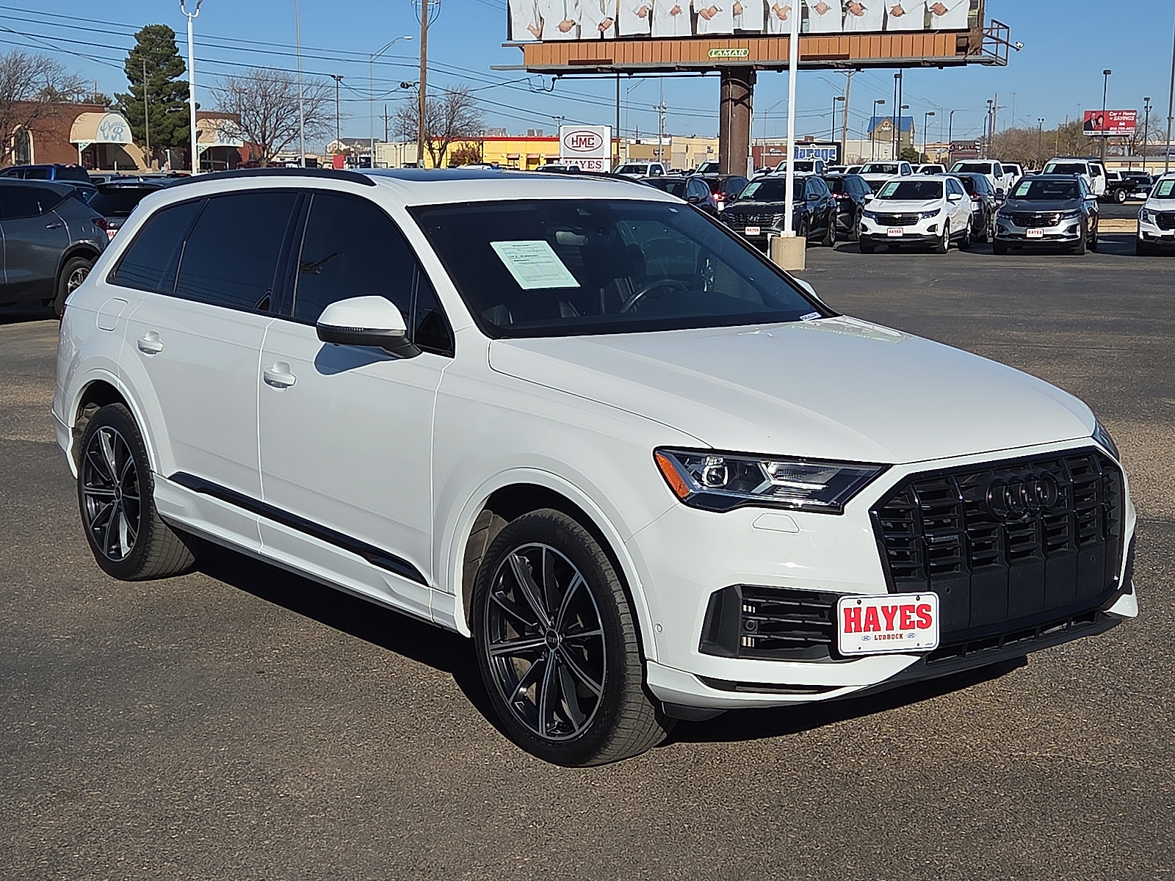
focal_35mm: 52
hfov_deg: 36.8
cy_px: 440
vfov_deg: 28.0
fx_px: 1765
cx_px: 588
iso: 54
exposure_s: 1/10000
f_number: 1.8
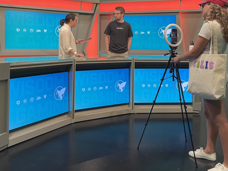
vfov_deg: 38.1
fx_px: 244
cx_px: 107
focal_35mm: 37
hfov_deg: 50.1
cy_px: 54
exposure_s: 1/60
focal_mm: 4.2
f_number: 1.6
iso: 100
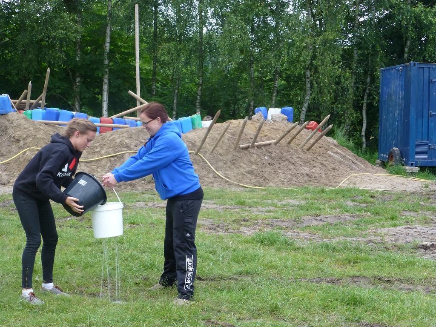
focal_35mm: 66
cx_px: 218
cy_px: 164
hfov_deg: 29.4
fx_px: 831
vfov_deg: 22.3
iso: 400
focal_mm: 11.7
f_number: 4.9
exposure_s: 1/60
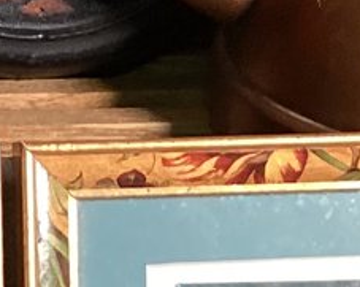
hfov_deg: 9.5
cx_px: -47
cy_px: 313
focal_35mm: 202
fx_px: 2149
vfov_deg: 7.6
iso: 200
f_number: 2.4
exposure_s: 1/60
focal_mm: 3.3
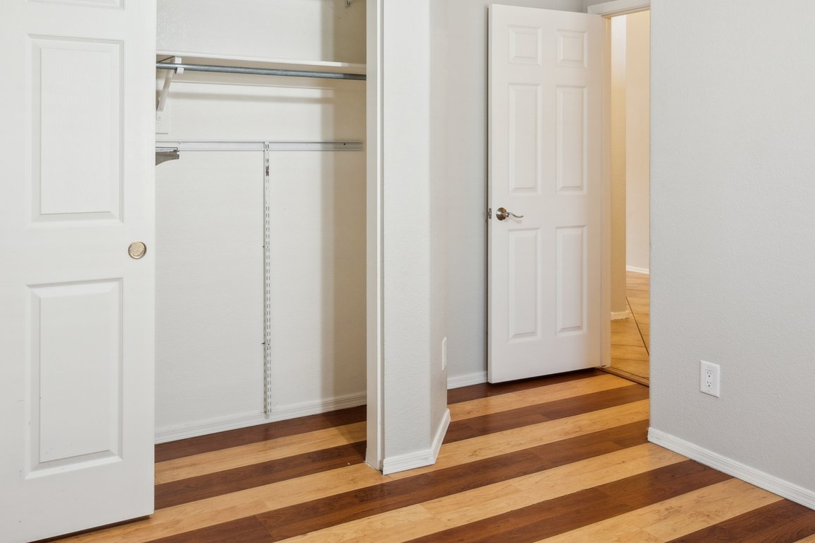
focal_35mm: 32
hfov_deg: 58.4
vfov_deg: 40.1
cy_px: 143
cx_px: 339
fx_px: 724
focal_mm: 18
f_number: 8
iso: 320
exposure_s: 1/15
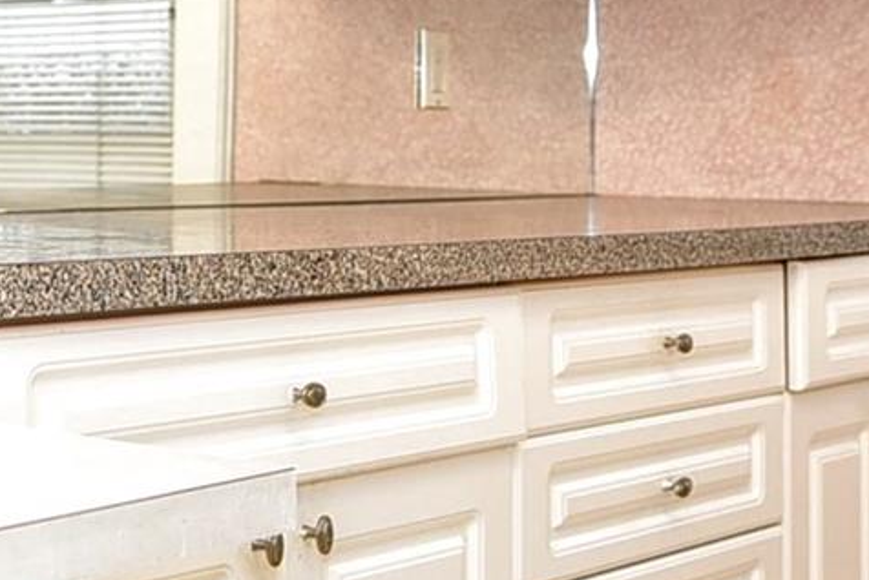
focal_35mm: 86
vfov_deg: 15.7
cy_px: 66
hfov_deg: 22.1
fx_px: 2077
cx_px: -124
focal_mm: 20
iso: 200
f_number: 2.8
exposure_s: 1/60
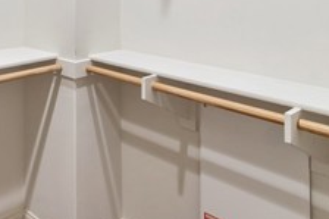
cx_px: -18
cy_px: -24
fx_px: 365
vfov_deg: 29.9
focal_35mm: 40
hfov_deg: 40.7
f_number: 2.8
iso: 400
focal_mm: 14
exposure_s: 1/125
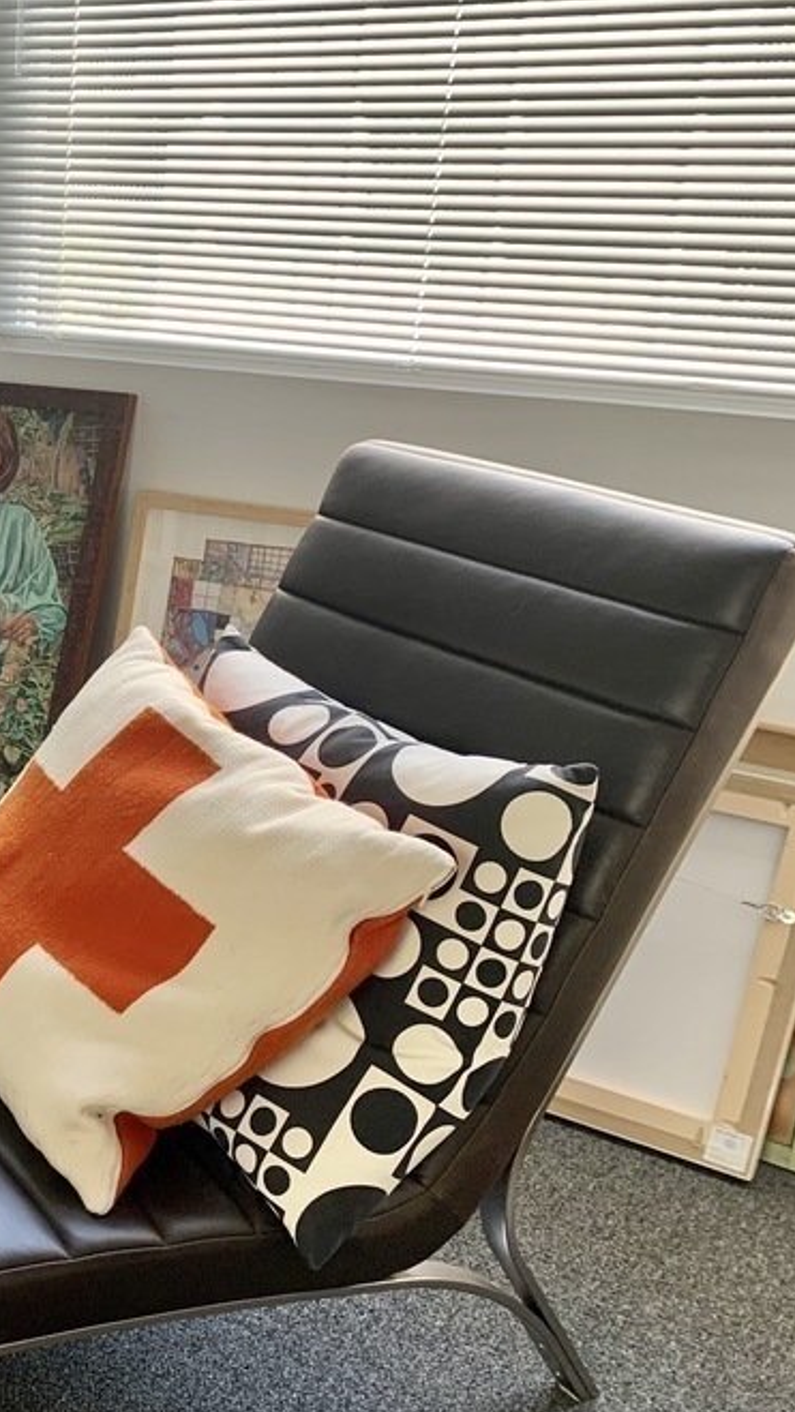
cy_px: 733
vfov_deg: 46.4
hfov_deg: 23.3
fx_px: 1648
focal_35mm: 44
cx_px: -296
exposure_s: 1/89
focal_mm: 4.25
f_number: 1.8
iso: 100
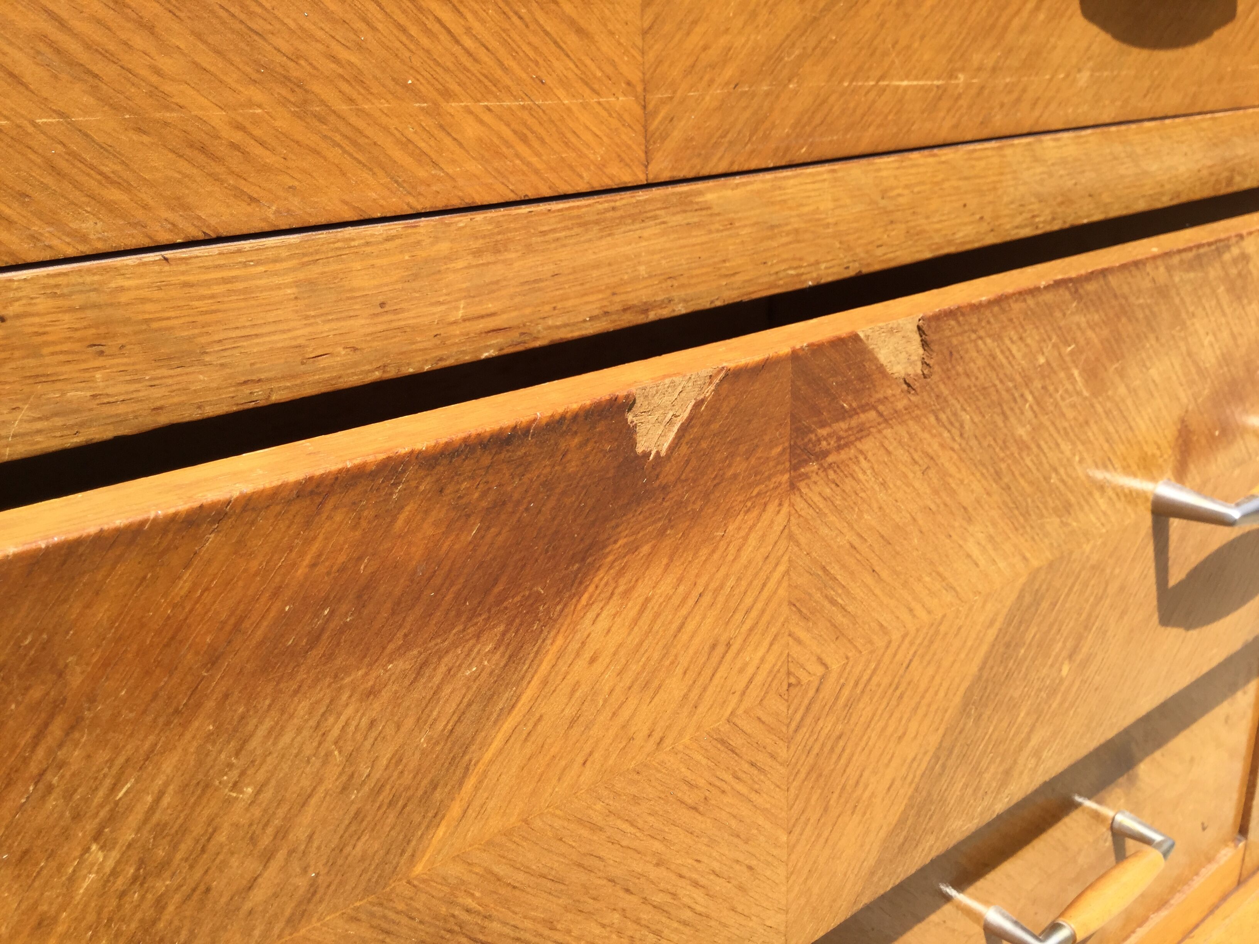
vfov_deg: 45.4
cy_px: 472
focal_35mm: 31
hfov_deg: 58.4
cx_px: 630
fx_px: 1127
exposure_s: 1/617
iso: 25
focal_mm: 3.3
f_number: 2.4
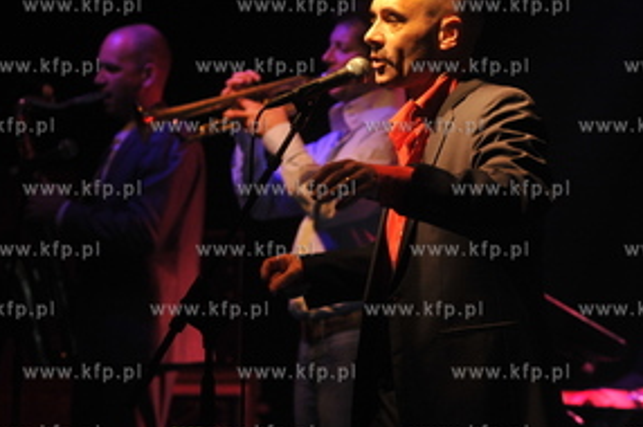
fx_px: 2623
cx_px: 375
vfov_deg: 9.3
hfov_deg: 14.0
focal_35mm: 147
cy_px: 218
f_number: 4
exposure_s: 1/200
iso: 1600
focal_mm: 105
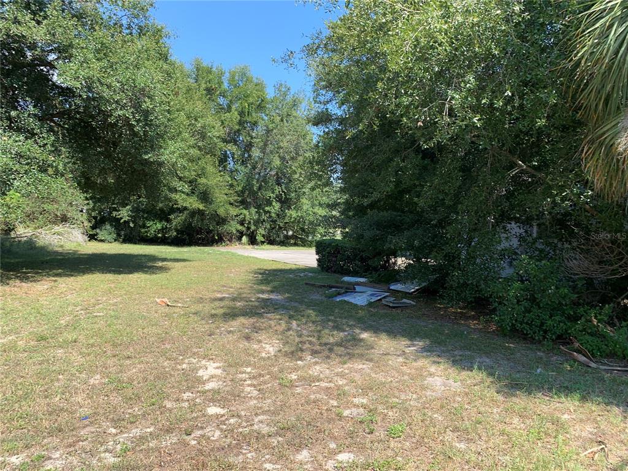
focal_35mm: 26
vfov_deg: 53.1
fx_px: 472
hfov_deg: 67.3
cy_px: 236
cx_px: 314
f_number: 1.8
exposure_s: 1/928
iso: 25
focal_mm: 4.25
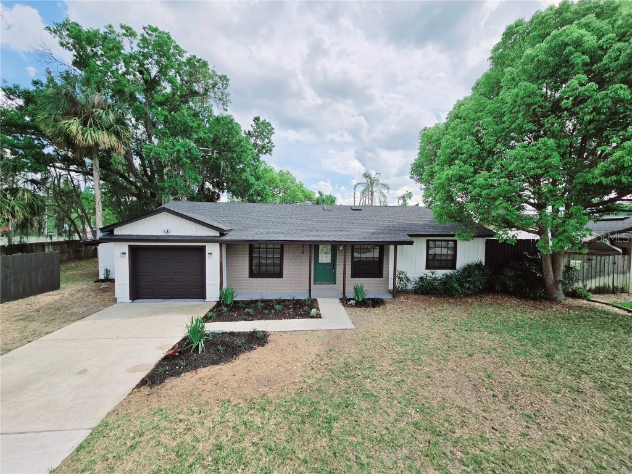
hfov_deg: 106.2
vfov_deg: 89.9
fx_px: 237
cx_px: 316
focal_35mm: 13
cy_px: 237
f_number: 2.2
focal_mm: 2.2
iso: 50
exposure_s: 1/2000
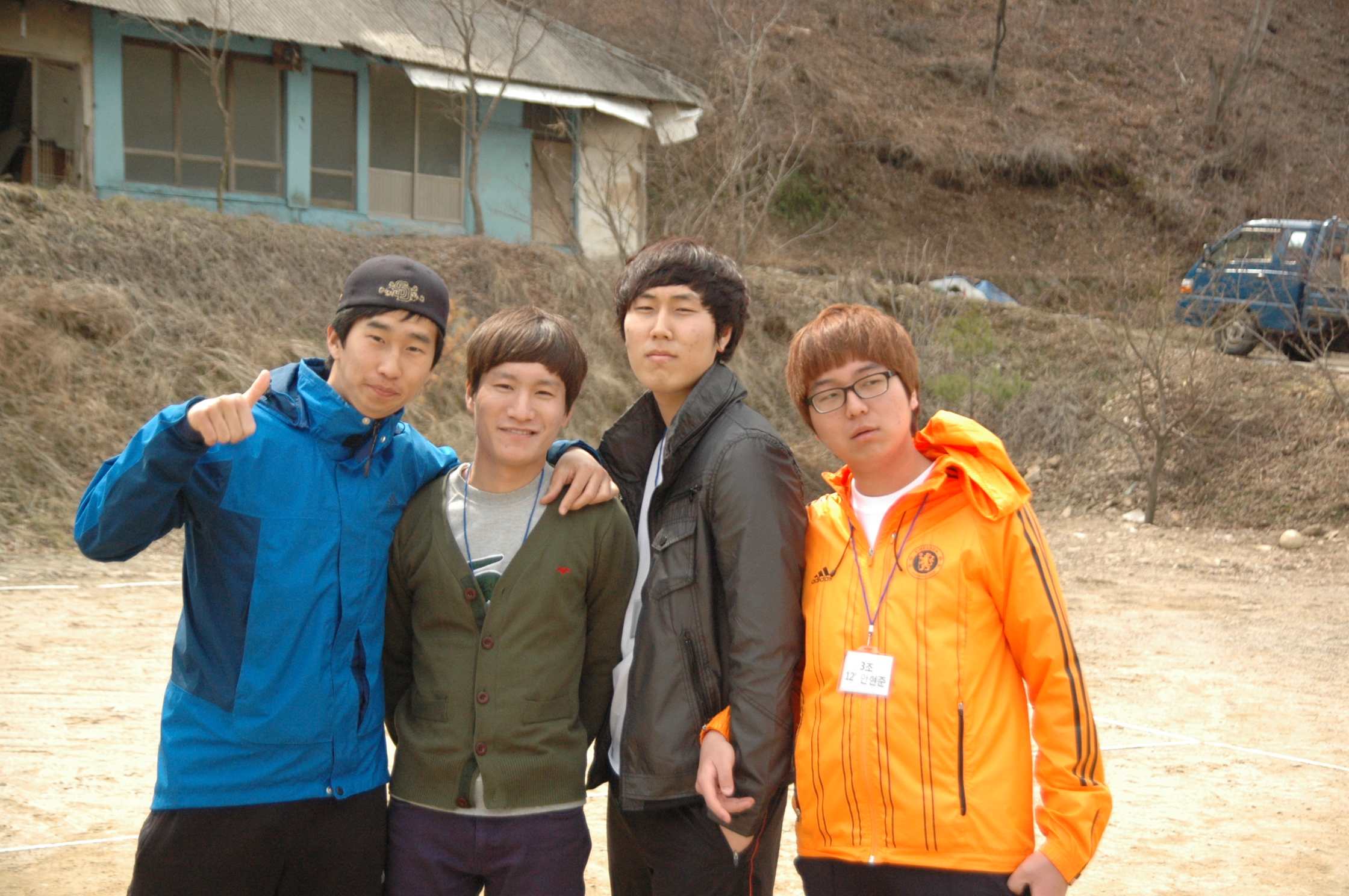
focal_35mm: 52
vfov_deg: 25.7
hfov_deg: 37.9
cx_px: 674
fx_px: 1965
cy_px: 448
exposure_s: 1/5000
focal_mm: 35
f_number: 3.2
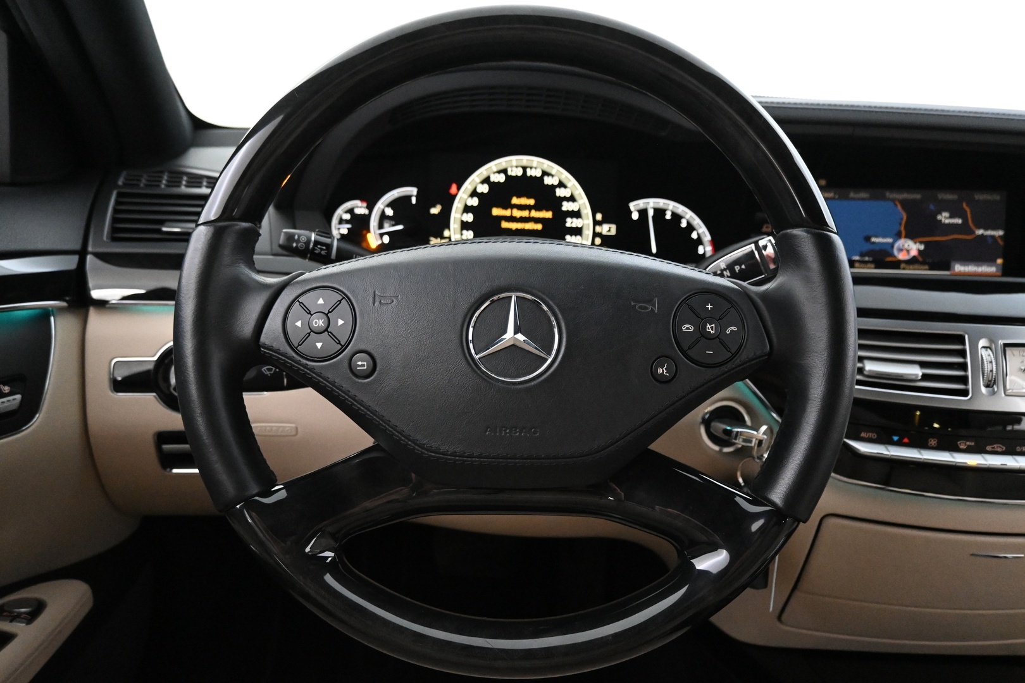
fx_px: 769
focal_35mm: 27
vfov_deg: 47.9
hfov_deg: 67.4
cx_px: 512
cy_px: 342
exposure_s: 1/30
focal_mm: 18
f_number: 3.5
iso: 5600
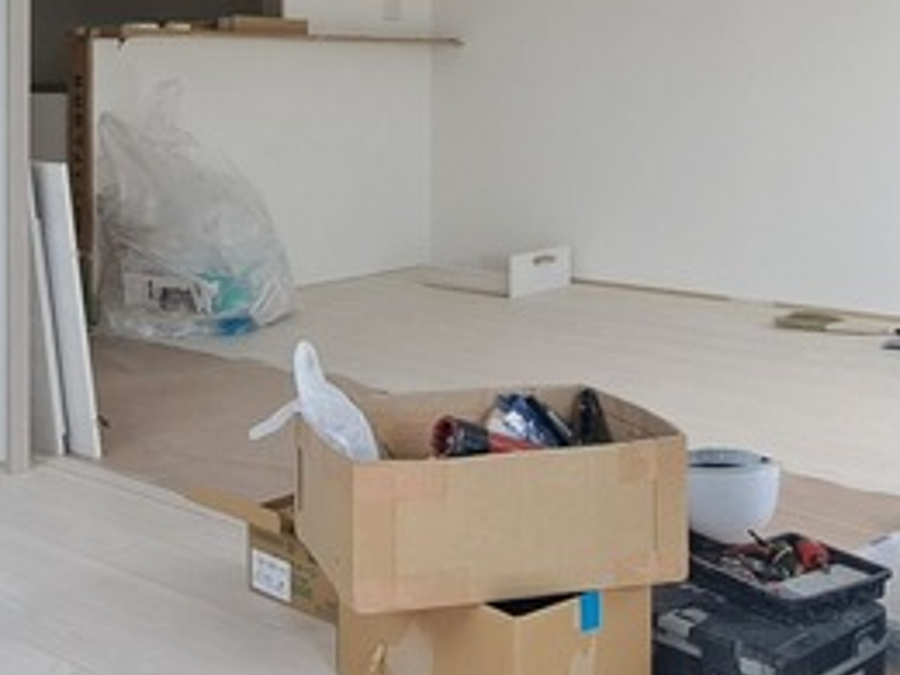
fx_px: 1248
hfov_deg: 39.2
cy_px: 73
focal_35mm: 48
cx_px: 305
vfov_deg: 29.1
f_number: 2.2
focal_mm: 1.74
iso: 64
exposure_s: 1/100
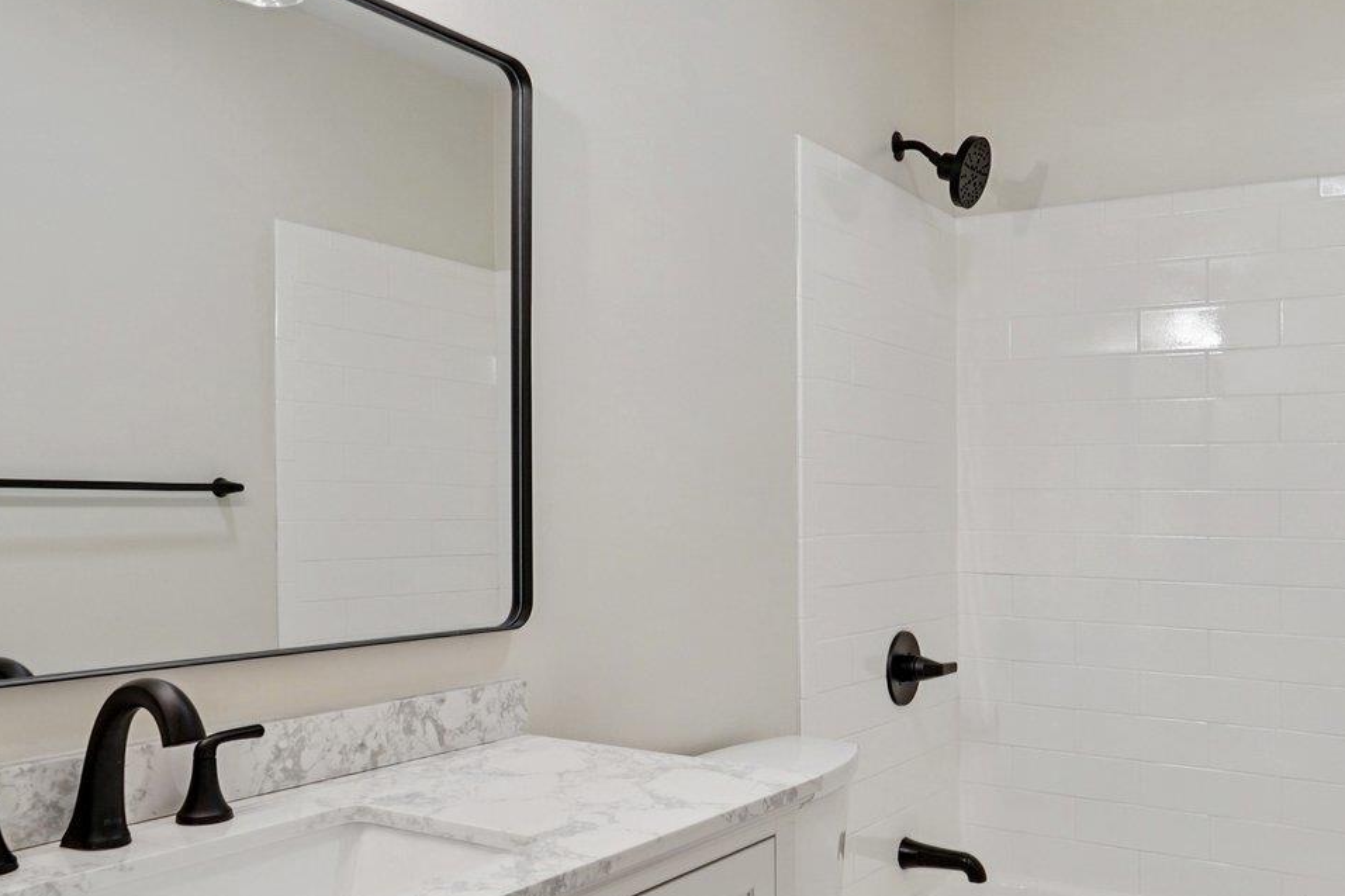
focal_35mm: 30
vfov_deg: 43.3
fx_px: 1121
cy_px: 561
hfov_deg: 61.4
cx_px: 802
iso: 400
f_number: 8
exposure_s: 1/50
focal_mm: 14
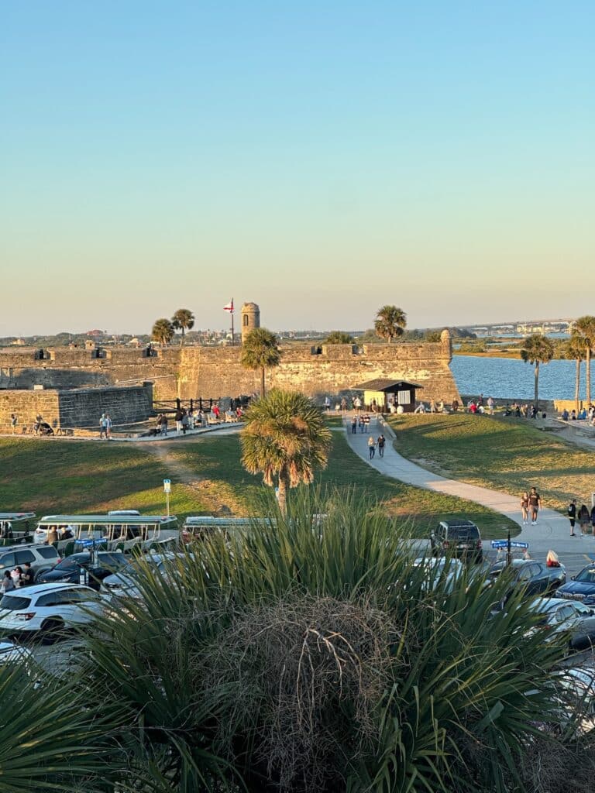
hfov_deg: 19.1
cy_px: 396
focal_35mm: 77
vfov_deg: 25.3
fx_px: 1765
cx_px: 298
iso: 32
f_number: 2.8
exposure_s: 1/249
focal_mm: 9
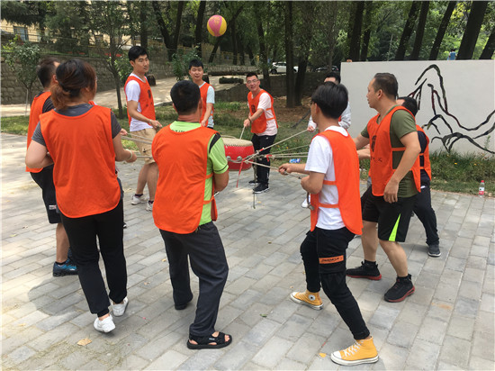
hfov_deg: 61.7
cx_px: 248
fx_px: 415
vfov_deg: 48.2
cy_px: 186
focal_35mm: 29
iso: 25
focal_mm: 4.15
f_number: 2.2
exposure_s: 1/390
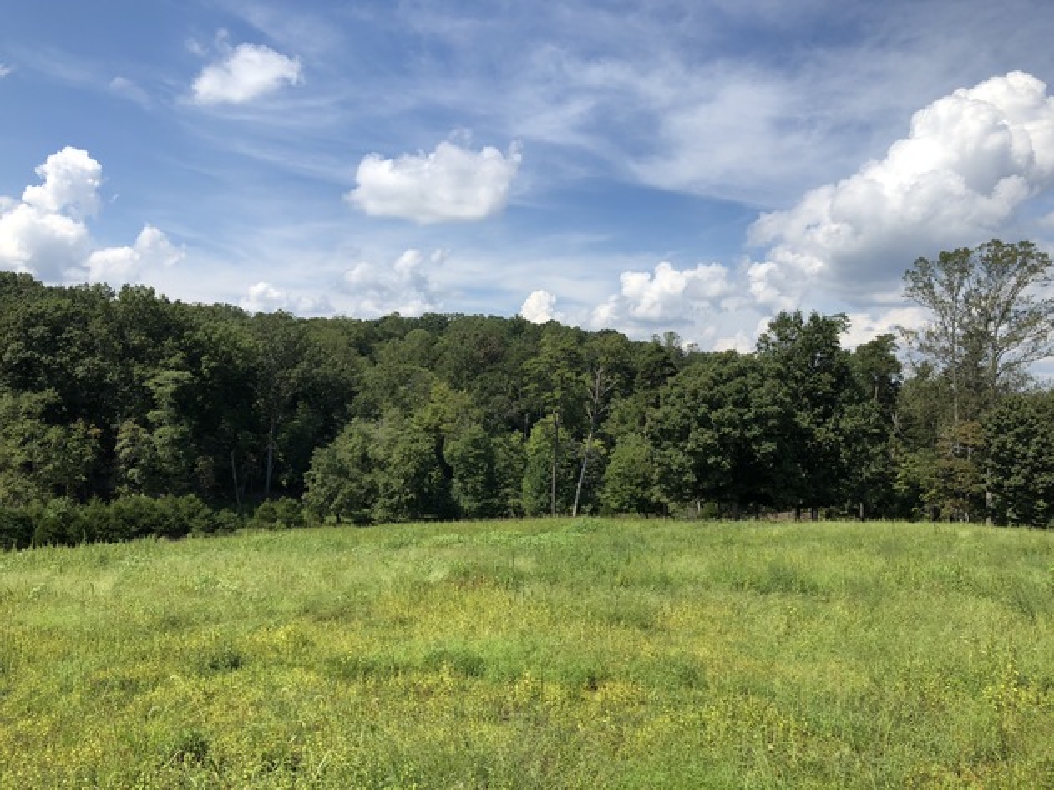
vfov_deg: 49.7
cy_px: 395
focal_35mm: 28
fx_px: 852
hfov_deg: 63.5
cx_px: 527
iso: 20
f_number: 1.8
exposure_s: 1/2525
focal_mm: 3.99
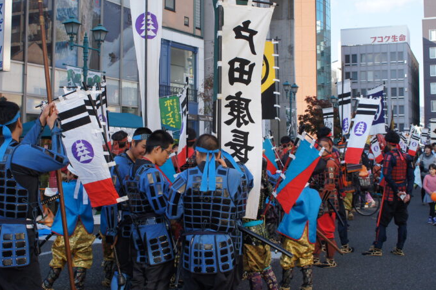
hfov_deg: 41.1
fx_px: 581
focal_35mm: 48
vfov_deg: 28.0
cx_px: 212
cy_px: 118
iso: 200
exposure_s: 1/320
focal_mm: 20
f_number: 5.6
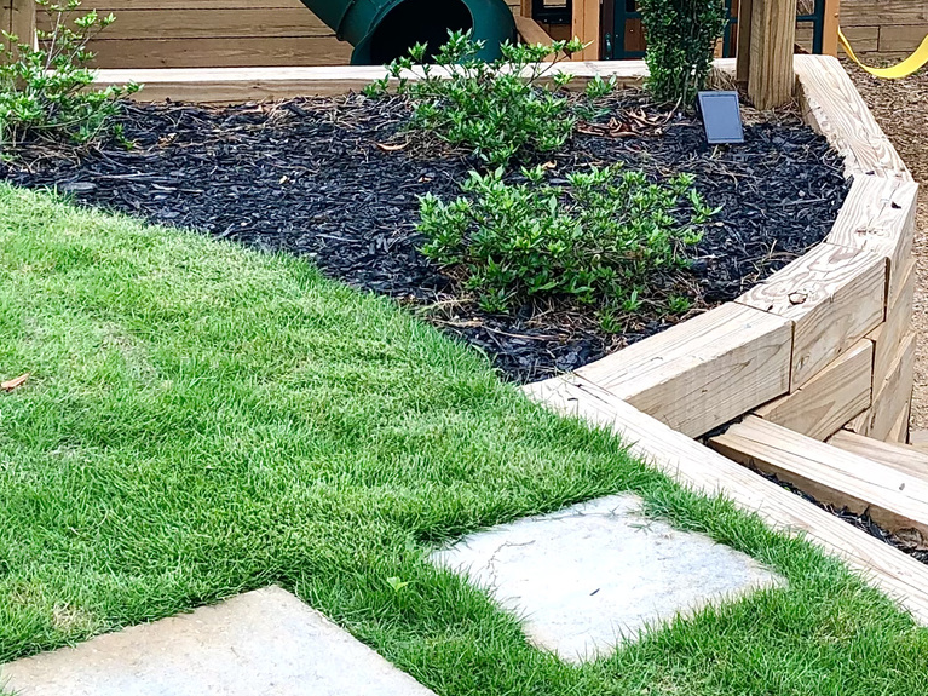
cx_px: 684
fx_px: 1957
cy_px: 102
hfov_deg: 26.4
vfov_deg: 19.9
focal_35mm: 73
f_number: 1.8
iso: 20
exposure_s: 1/216
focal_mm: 3.99
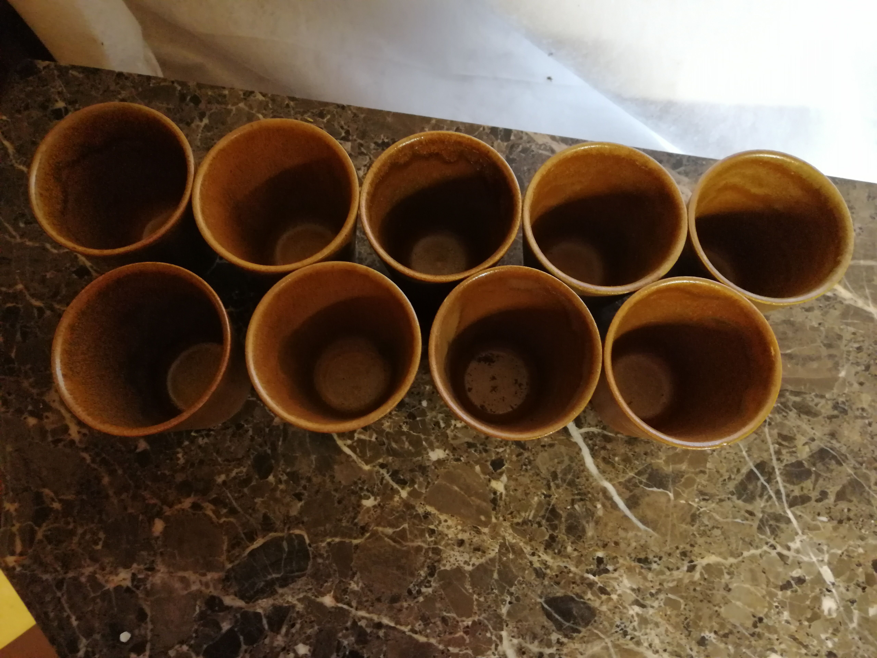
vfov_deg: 51.4
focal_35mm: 27
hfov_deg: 65.3
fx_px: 684
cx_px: 438
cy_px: 329
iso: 320
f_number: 1.8
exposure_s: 1/33.3
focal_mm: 3.95
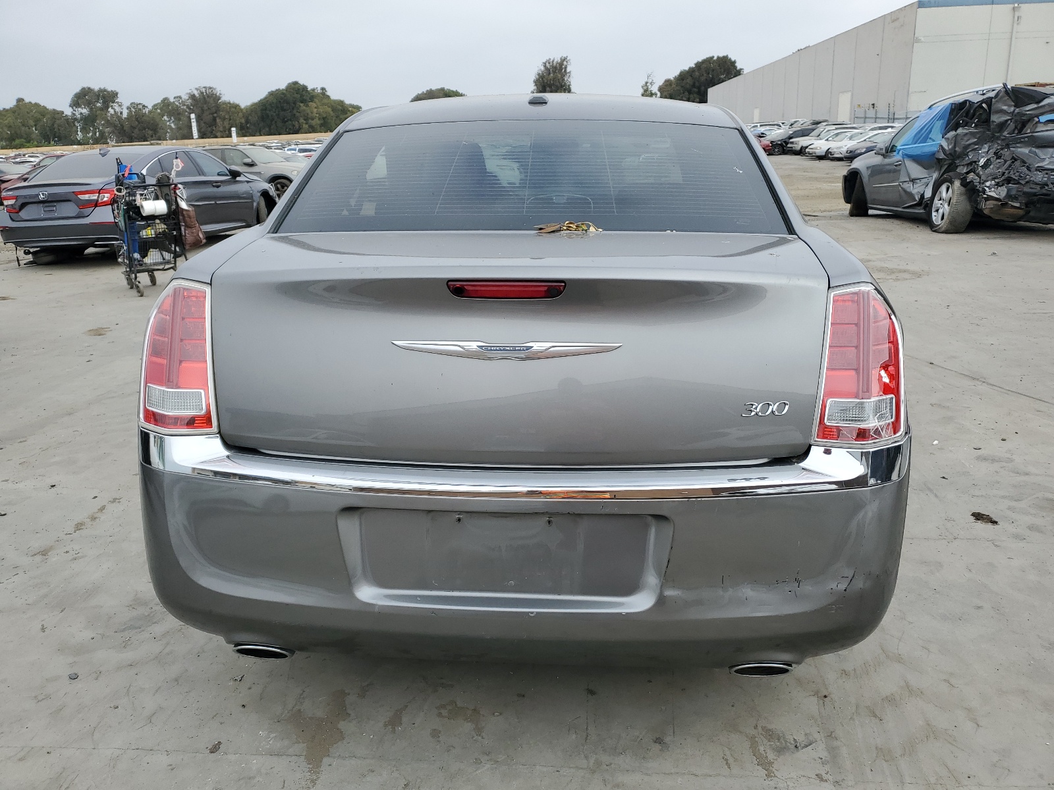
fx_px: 792
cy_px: 395
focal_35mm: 26
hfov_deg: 67.3
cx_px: 527
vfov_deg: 53.1
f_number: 1.5
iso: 50
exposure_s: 1/1667
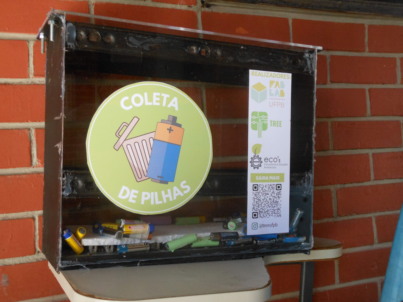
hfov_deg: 43.9
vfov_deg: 33.6
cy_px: 151
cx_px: 202
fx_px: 501
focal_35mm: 43
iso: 400
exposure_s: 1/200
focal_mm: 7.7
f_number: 3.8
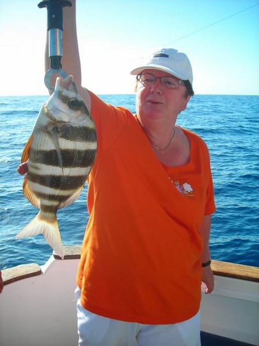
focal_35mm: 38
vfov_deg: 49.0
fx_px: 379
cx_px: 130
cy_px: 173
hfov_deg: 37.7
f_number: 3.2
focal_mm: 6.3
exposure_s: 1/440
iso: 50
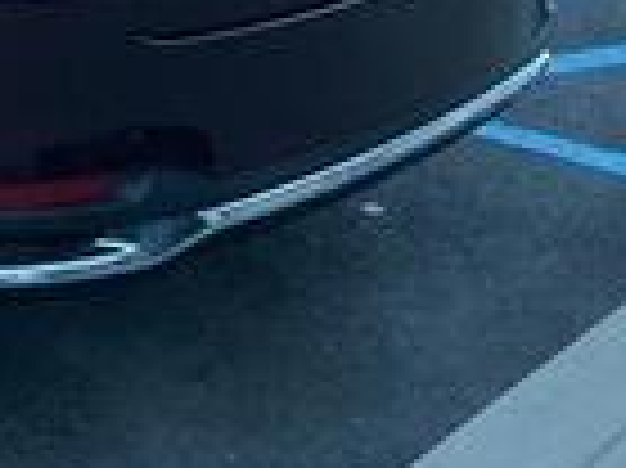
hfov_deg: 17.3
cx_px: -252
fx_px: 1897
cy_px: -171
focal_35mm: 105
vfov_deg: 13.5
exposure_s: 1/348
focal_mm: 3
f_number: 1.8
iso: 25
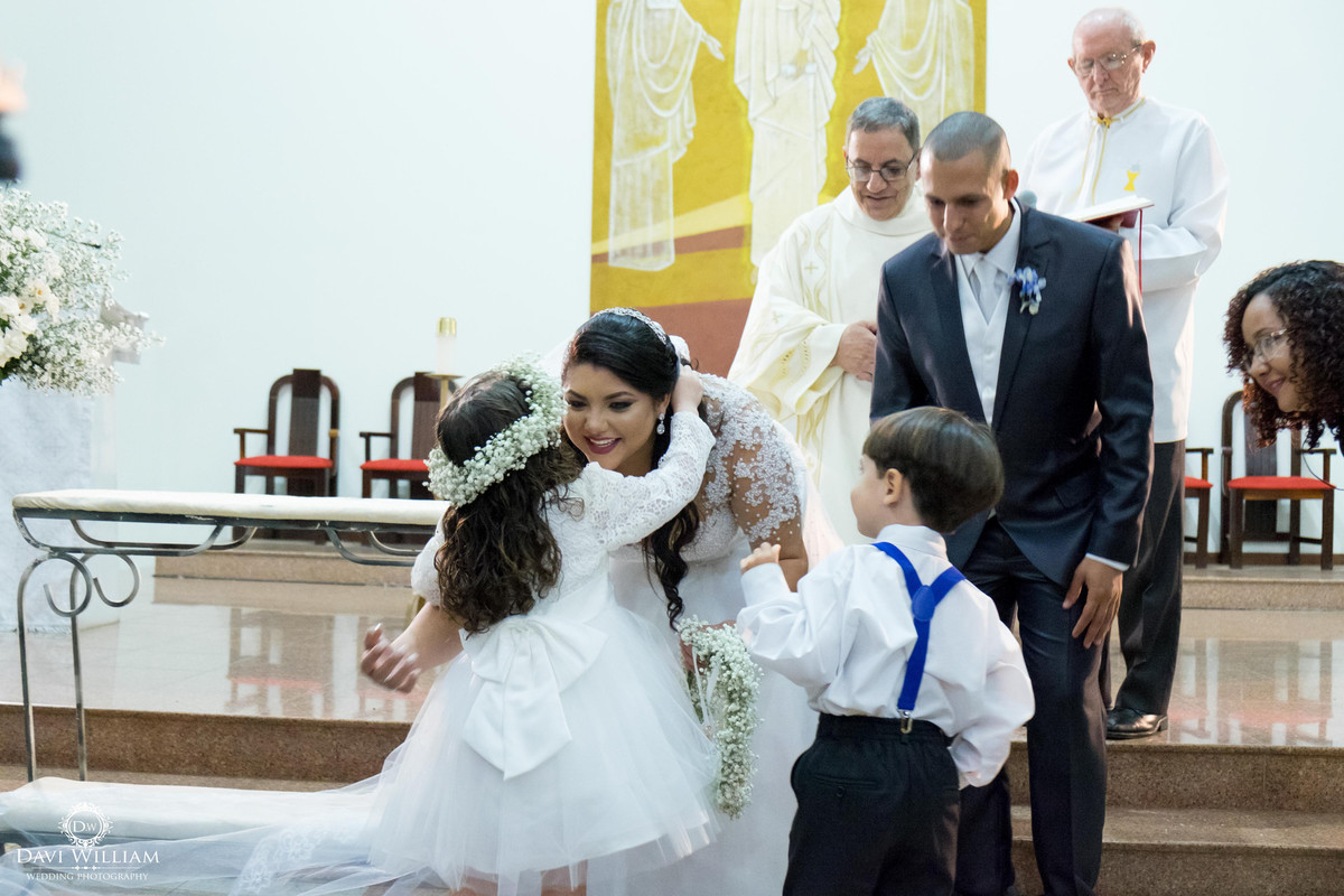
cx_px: 672
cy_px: 448
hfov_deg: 46.4
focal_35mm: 42
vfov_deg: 31.9
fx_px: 1568
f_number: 3.6
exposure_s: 1/50
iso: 5000
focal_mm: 27.7
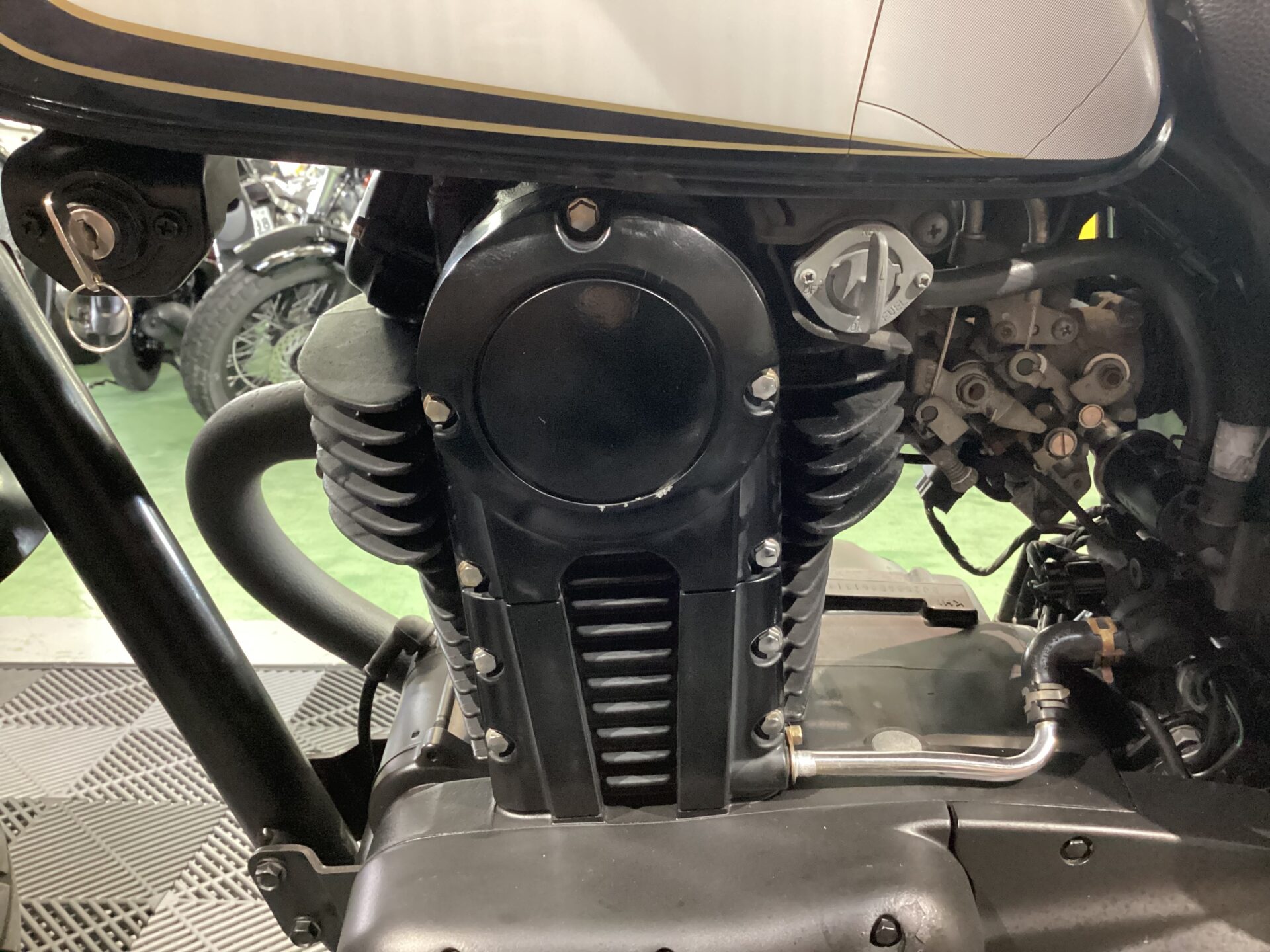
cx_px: 635
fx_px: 1137
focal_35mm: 31
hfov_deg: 58.4
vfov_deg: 45.4
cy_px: 476
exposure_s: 1/25
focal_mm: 3.3
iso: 640
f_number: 2.4
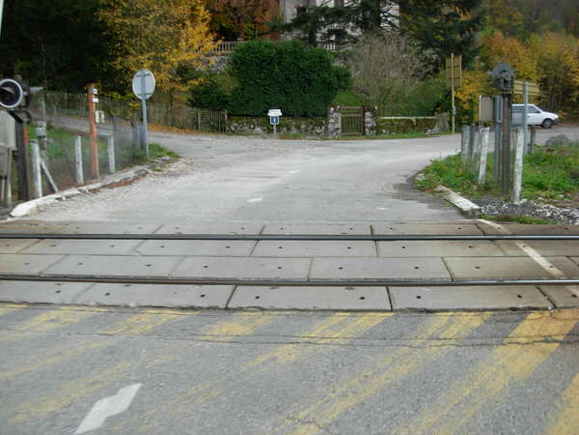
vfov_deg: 37.7
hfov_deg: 49.0
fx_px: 636
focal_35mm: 38
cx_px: 290
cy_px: 218
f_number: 2.9
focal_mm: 6.3
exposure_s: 1/95.8
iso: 79
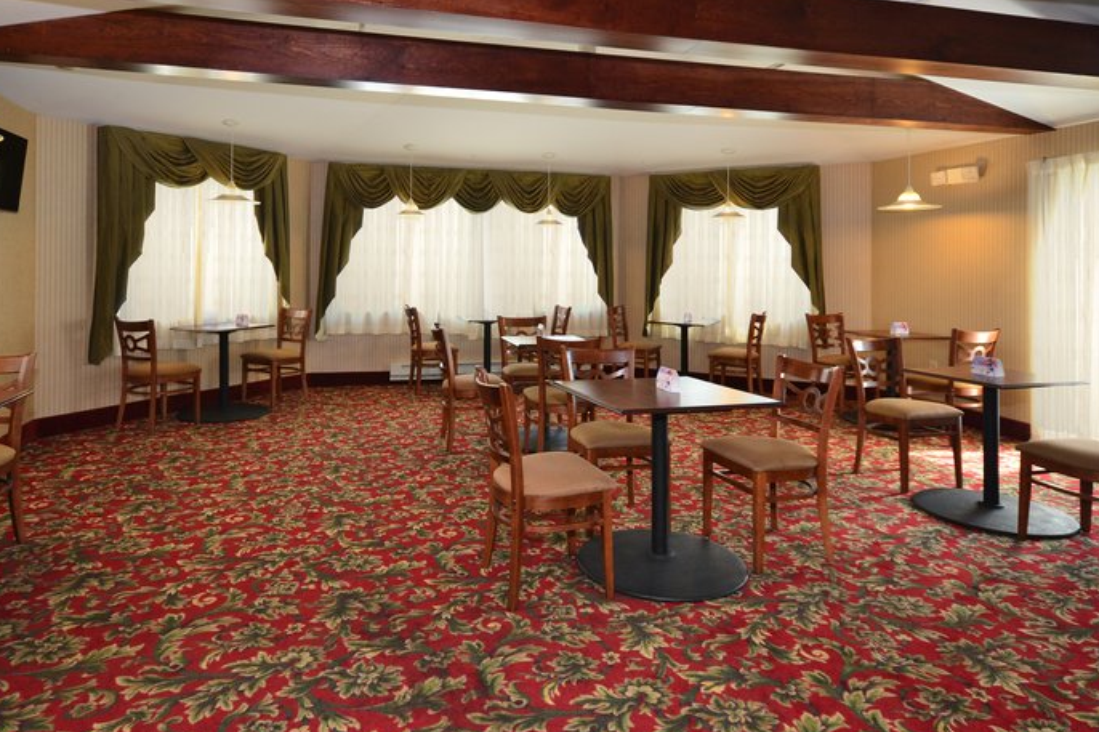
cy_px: 334
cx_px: 516
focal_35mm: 21
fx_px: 641
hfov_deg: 81.1
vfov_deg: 59.4
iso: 400
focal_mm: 12
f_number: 5.6
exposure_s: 1/30
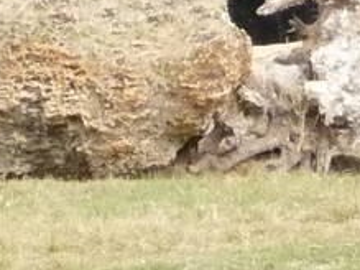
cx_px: 79
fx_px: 6382
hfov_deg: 3.2
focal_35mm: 614
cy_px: -242
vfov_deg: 2.4
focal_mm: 14.2
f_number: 4.7
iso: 400
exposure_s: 1/500
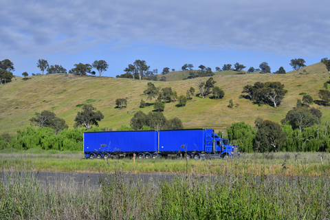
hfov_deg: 26.0
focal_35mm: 78
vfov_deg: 17.5
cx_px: 165
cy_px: 110
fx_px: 715
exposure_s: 1/400
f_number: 10
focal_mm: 52
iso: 100
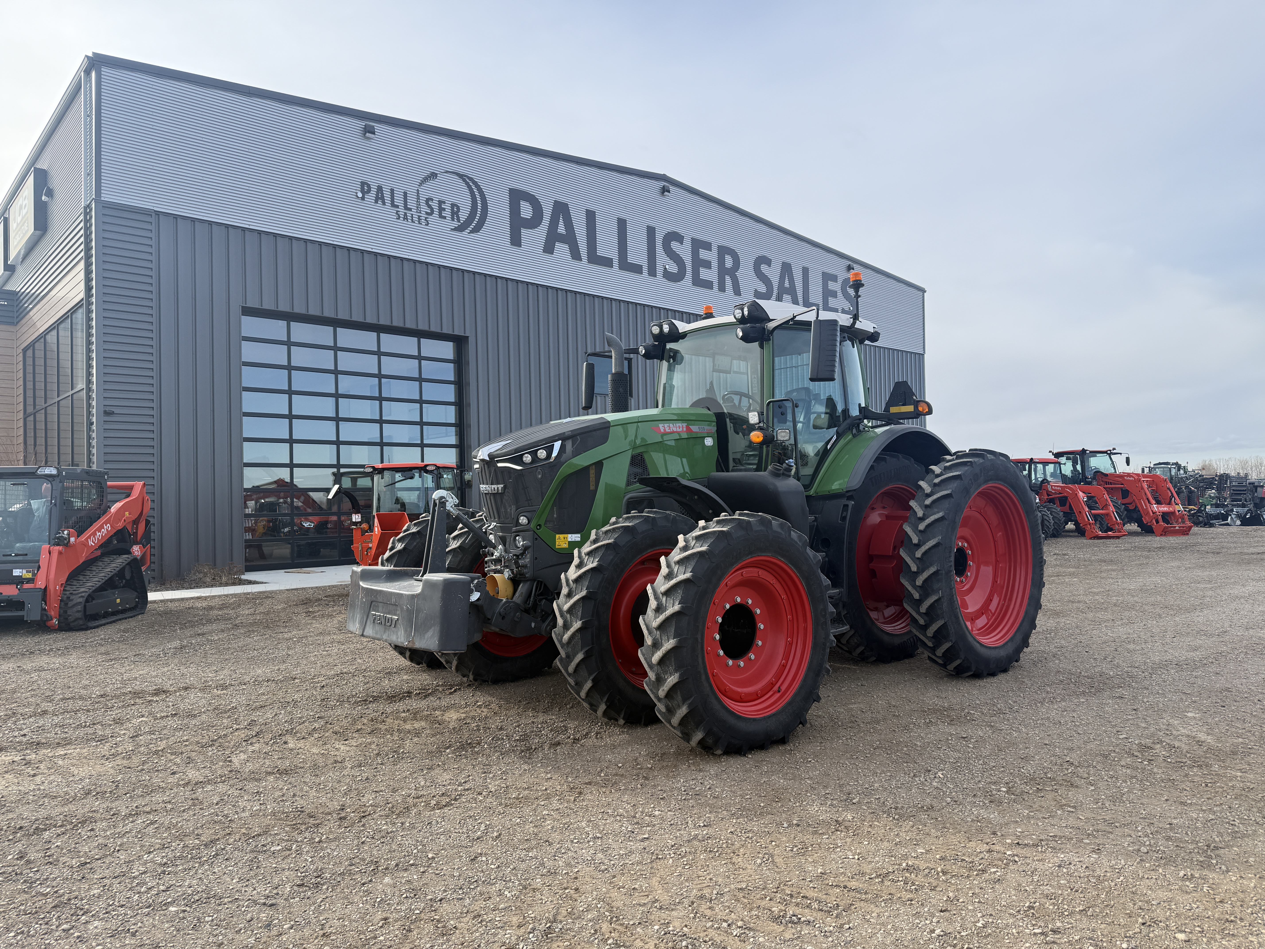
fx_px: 877
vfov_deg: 56.8
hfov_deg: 71.6
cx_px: 632
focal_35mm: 24
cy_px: 474
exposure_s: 1/1314
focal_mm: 6.76
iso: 80
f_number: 1.78
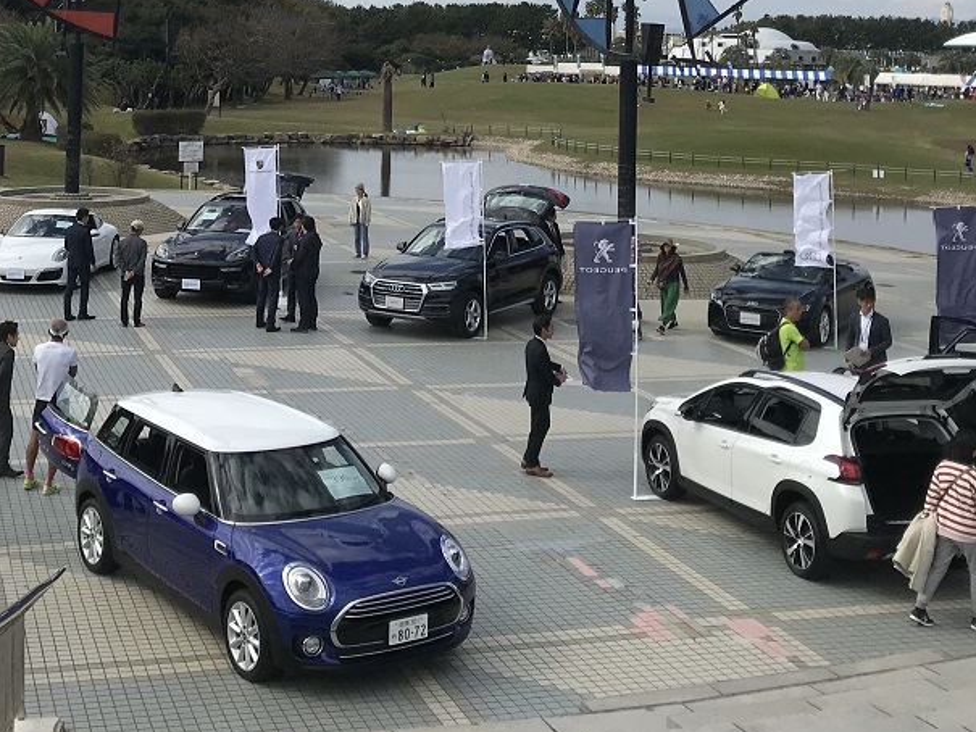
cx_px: 355
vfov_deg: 25.0
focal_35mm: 56
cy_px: 16
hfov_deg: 34.1
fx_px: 1579
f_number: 1.8
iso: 20
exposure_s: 1/3690
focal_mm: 3.99
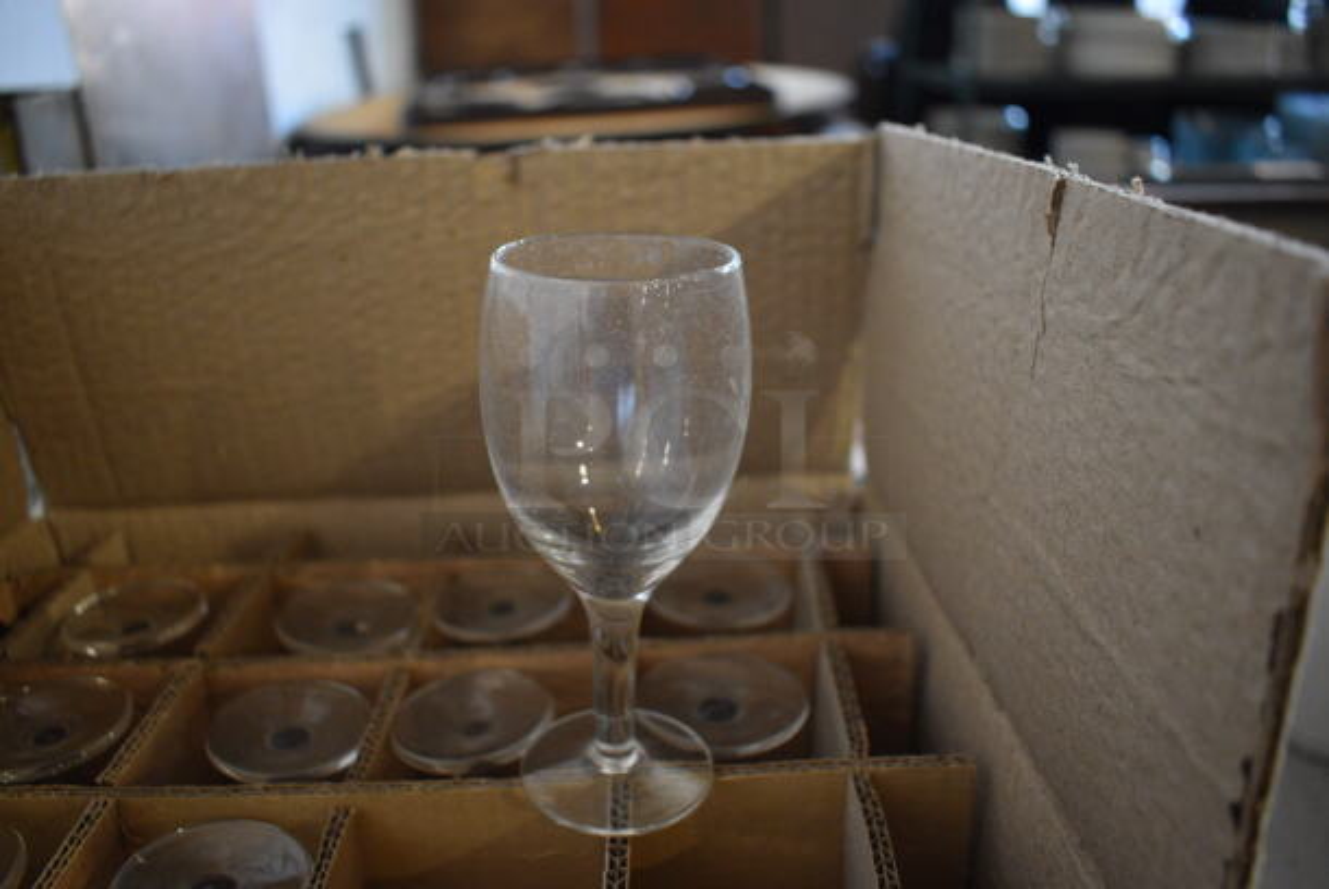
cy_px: 444
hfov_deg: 61.9
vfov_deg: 43.7
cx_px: 664
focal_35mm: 30
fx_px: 1109
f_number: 3.5
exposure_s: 1/125
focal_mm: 20
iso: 1600
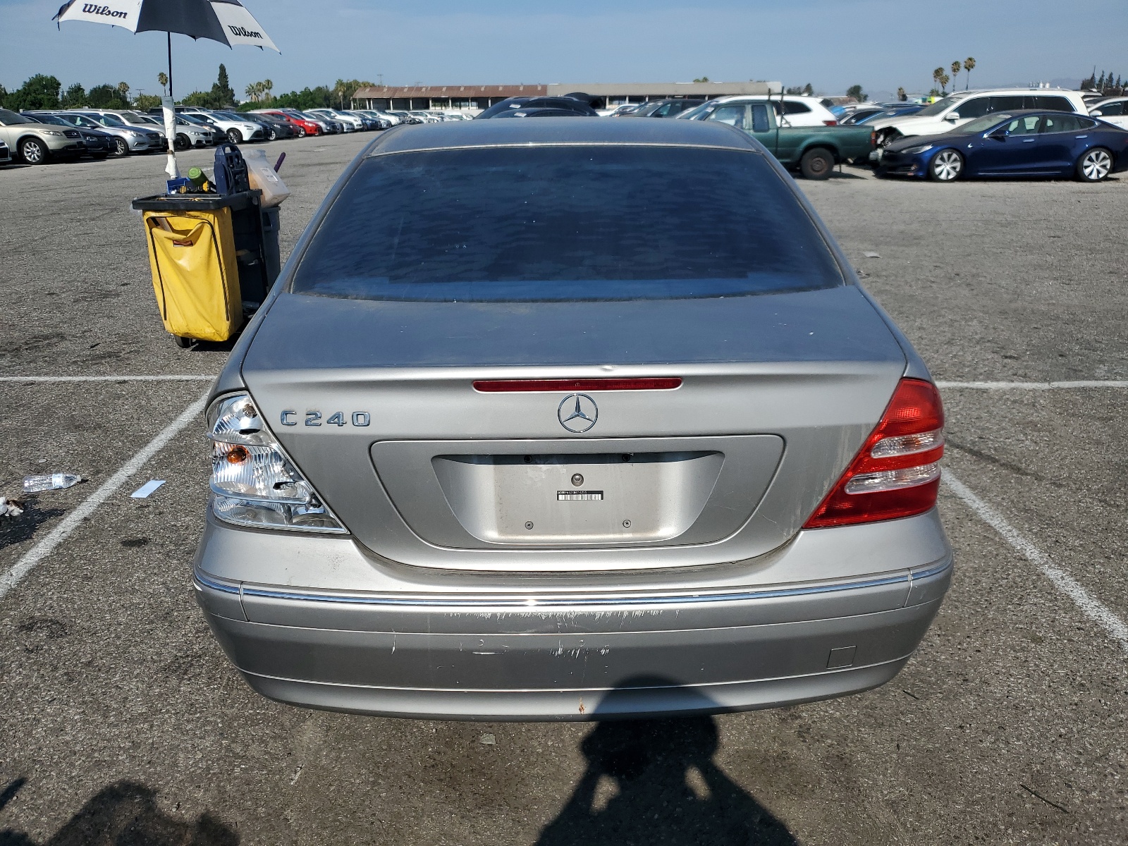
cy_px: 423
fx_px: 847
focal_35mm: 26
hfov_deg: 67.3
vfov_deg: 53.1
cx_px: 564
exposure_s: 1/5000
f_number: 1.5
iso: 50
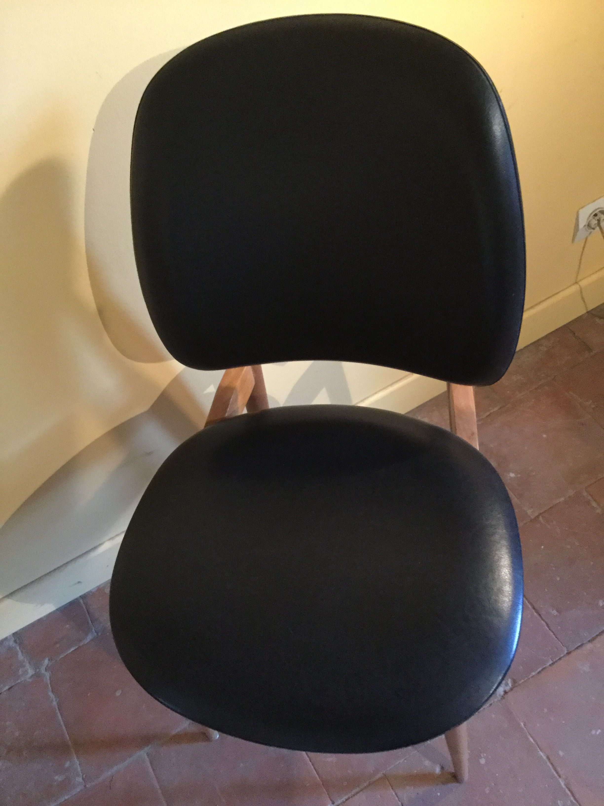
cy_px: 403
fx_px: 721
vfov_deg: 58.4
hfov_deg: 45.4
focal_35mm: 31
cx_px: 302
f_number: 2.4
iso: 500
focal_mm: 3.3
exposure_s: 1/17
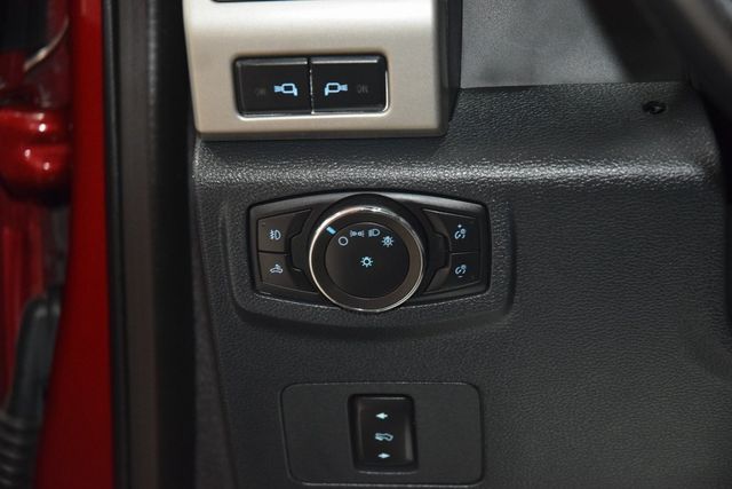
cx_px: 366
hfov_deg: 19.5
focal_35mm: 105
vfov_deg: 13.0
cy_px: 244
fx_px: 2135
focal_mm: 70
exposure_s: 1/25
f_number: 4.5
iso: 2500
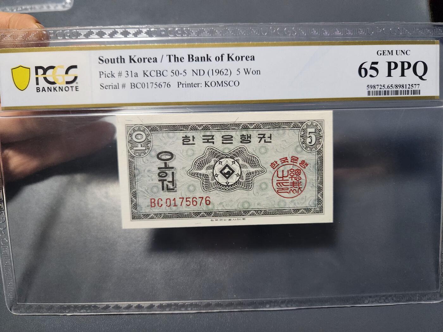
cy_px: 166
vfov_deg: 58.9
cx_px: 222
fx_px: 294
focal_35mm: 23
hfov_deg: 73.9
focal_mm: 5.4
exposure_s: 1/101
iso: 800
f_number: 1.8
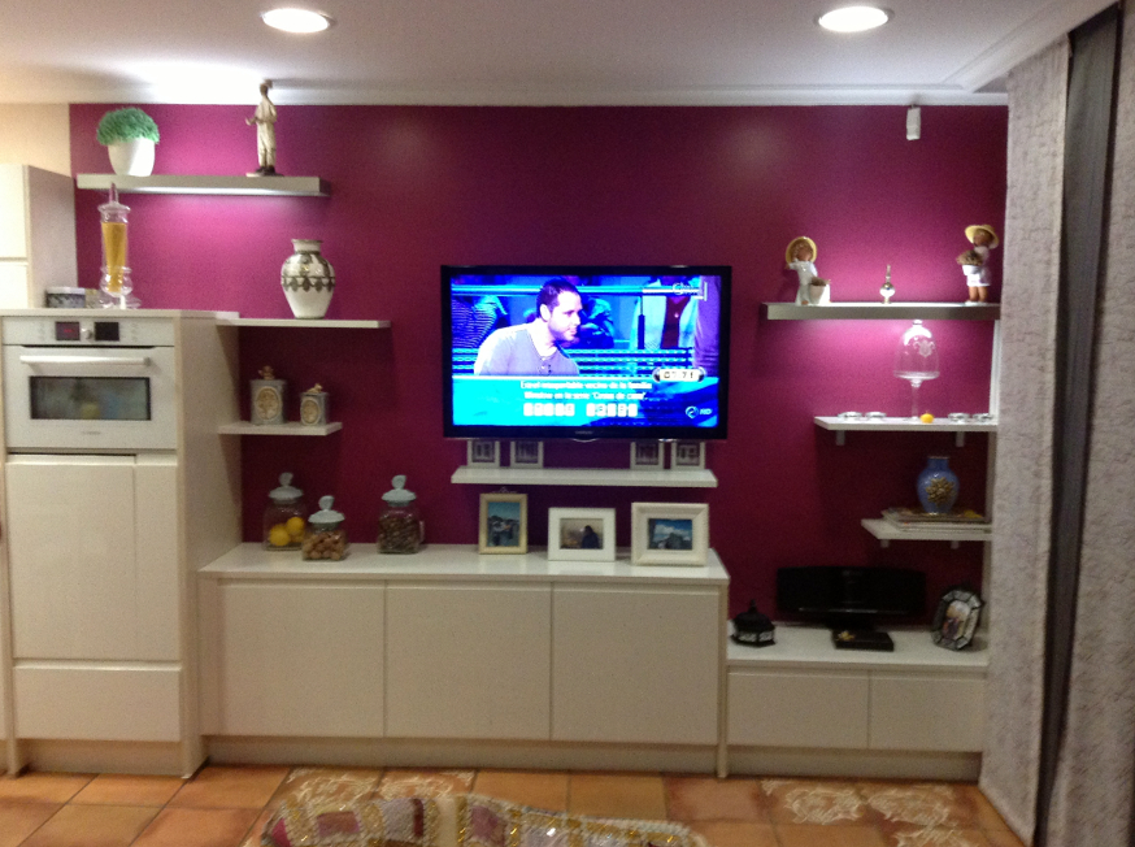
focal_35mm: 34
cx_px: 555
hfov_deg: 54.0
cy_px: 429
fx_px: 1113
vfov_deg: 41.7
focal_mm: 3.3
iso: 160
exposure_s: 1/25
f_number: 2.4
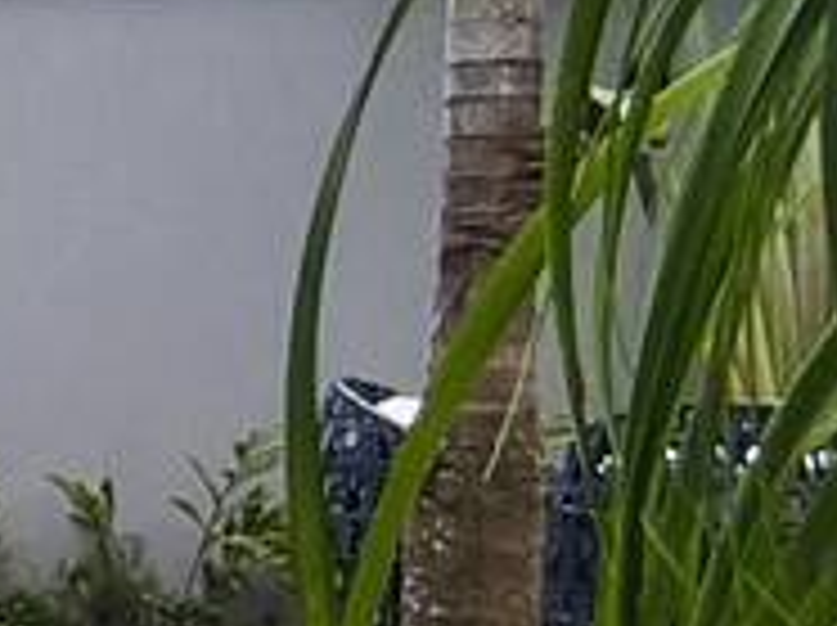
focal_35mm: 124
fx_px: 2994
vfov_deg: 11.9
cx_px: -918
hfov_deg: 13.3
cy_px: 432
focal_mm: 1.65
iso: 50
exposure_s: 1/1151
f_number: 2.2
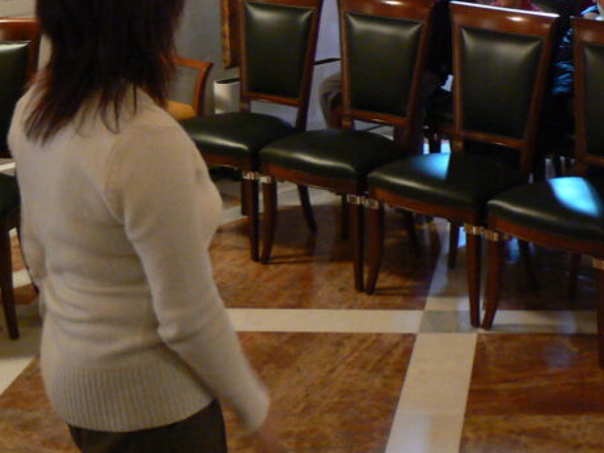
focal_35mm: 75
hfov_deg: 24.7
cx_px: 611
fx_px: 1309
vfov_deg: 19.1
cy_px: 5
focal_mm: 6
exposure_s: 1/5
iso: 200
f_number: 2.8
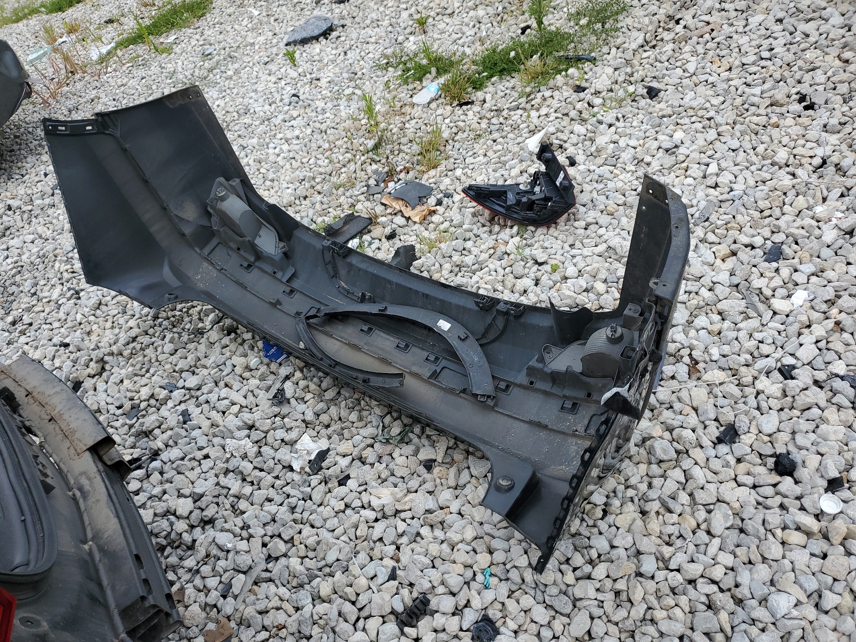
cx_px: 428
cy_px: 321
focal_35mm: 26
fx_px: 643
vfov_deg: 53.1
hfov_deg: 67.3
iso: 50
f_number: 1.5
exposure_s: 1/2000
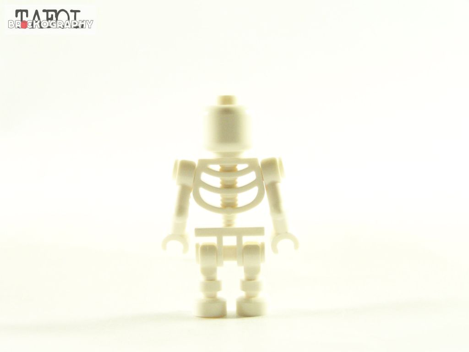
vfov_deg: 21.3
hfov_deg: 28.2
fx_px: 935
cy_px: 176
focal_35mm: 69
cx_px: 234
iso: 400
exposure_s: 1/60
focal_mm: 11.5
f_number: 3.2
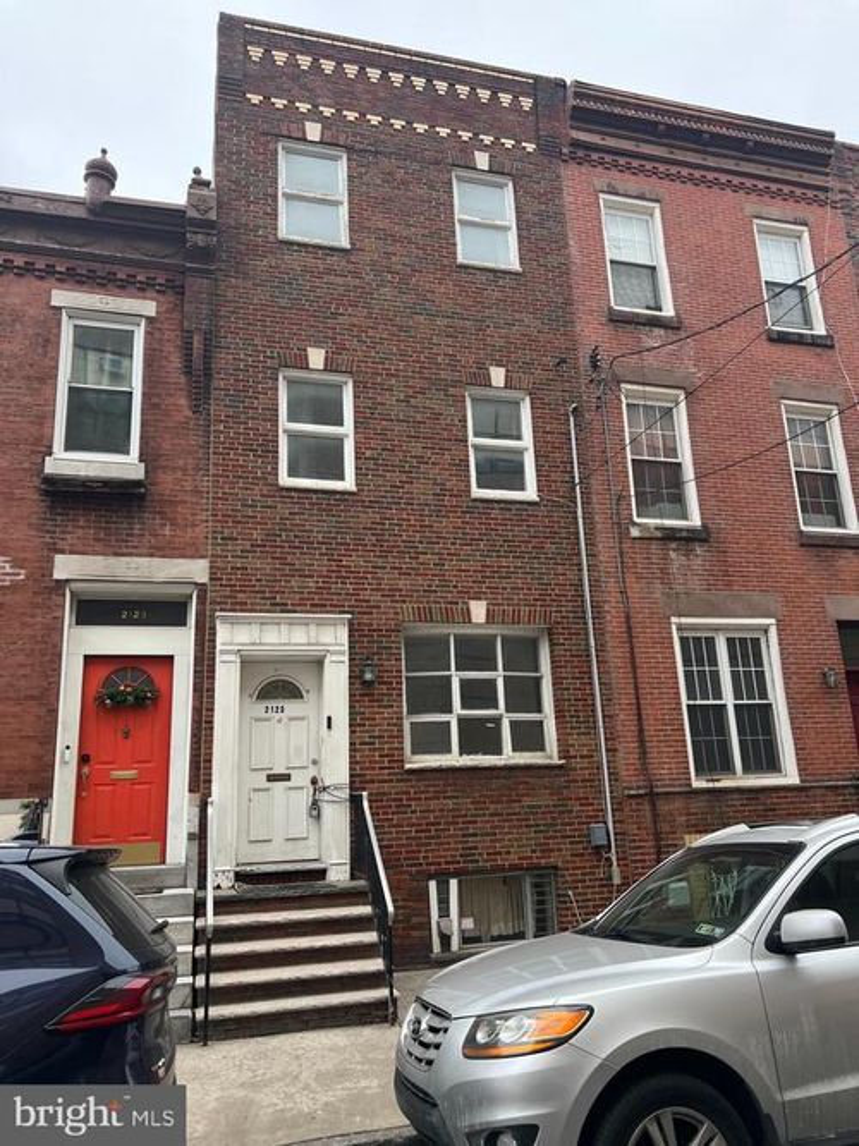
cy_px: 573
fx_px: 861
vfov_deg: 67.3
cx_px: 430
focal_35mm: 26
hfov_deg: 53.0
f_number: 1.5
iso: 50
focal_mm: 5.7
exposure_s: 1/121
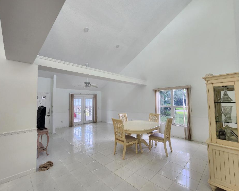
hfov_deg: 100.6
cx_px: 112
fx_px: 99
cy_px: 97
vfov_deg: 88.0
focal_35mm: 14
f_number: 2.2
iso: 200
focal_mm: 2.2
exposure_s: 1/60
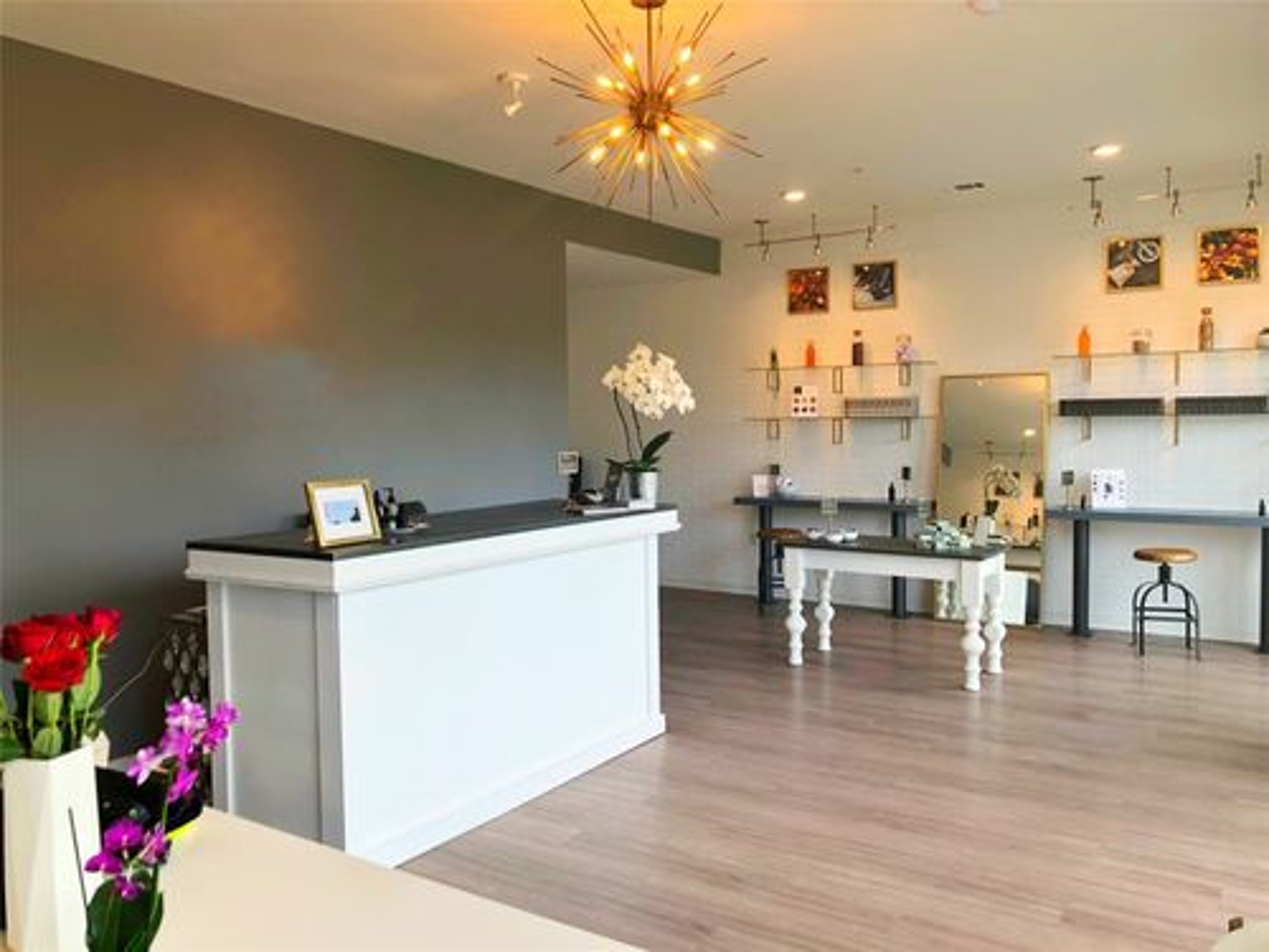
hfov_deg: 63.4
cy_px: 476
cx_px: 634
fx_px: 1026
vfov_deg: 49.7
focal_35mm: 28
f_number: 1.8
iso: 50
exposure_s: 1/120
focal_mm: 3.99
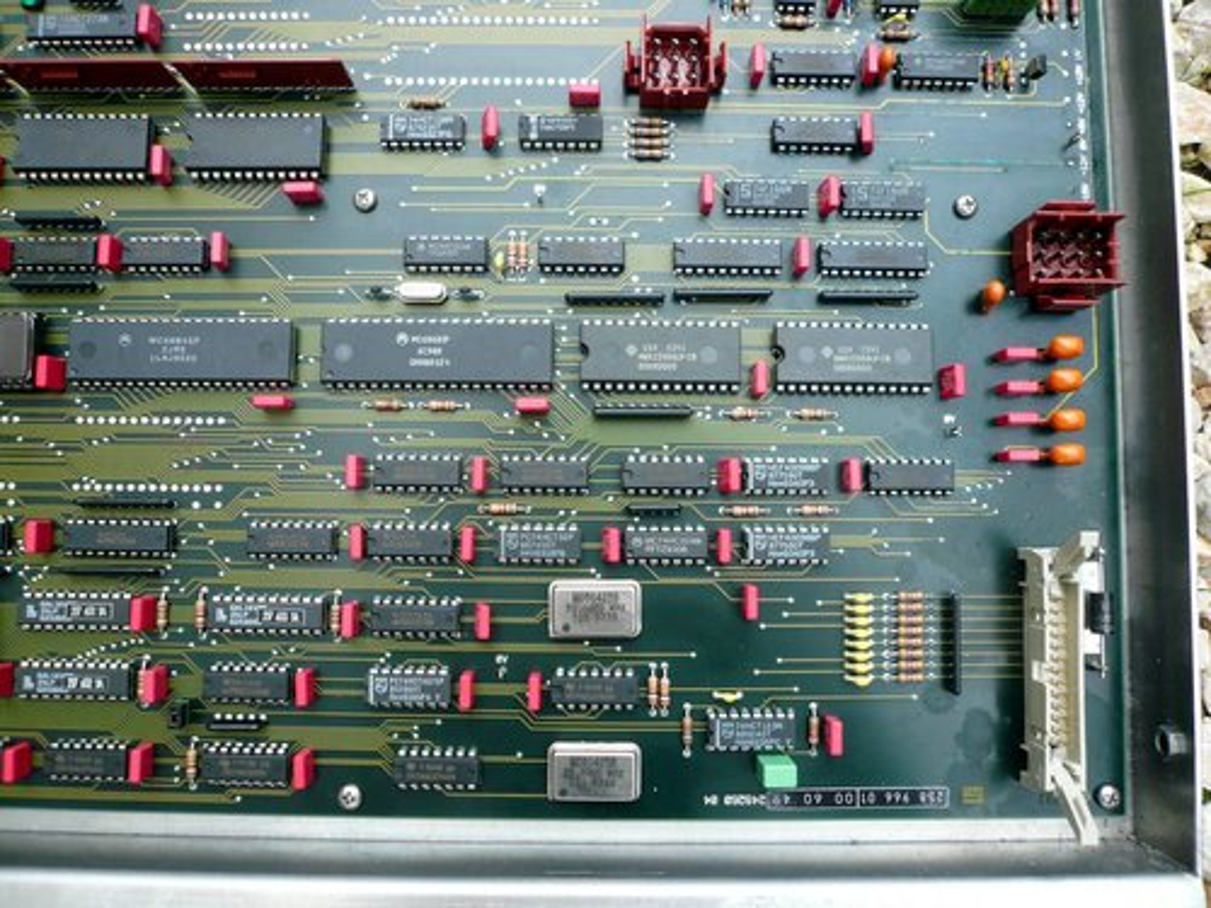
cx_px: 606
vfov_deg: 49.7
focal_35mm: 28
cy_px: 454
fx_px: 980
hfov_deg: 63.4
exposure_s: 1/80
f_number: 2.8
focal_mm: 4.6
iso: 100
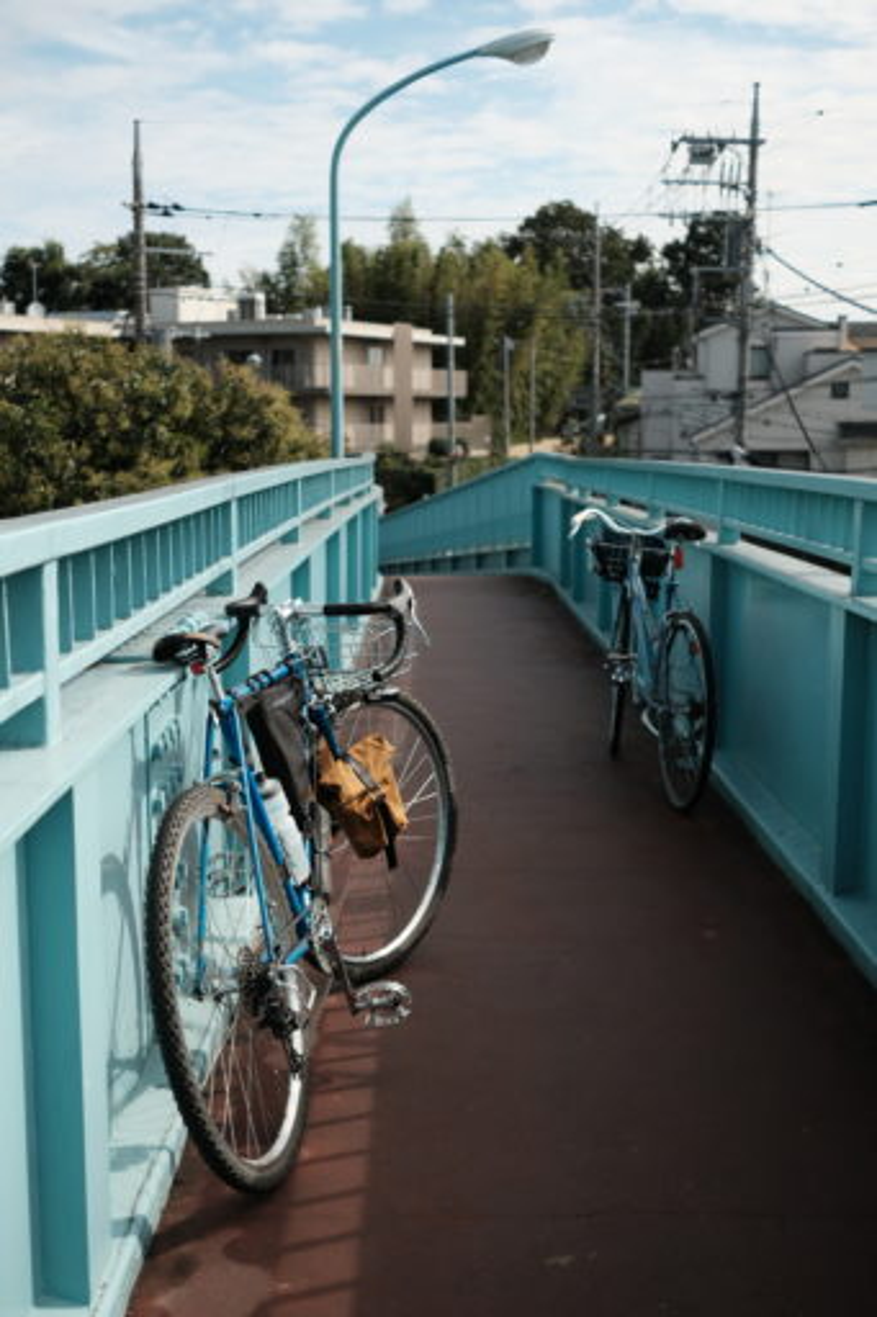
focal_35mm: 41
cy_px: 658
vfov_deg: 47.4
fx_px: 1499
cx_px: 438
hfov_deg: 32.6
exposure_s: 1/4400
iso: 400
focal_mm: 27
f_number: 2.8
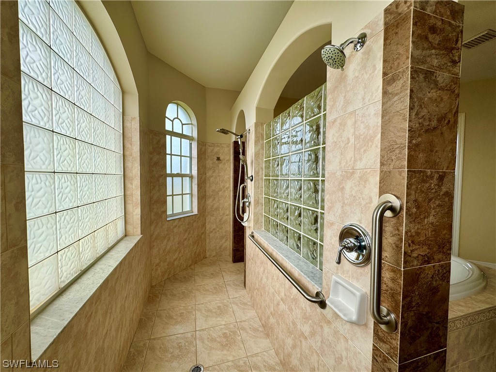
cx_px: 248
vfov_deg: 85.7
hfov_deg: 102.1
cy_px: 186
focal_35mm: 14
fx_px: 201
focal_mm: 2.22
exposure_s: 1/390
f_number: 2.2
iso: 40
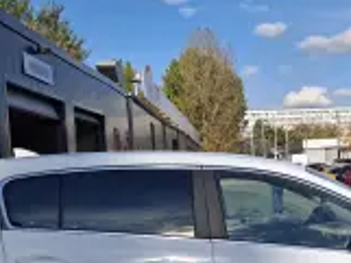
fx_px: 568
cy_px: 220
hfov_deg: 34.0
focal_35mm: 56
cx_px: 240
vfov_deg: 25.6
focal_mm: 4.69
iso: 32
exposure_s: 1/2809
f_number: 1.8
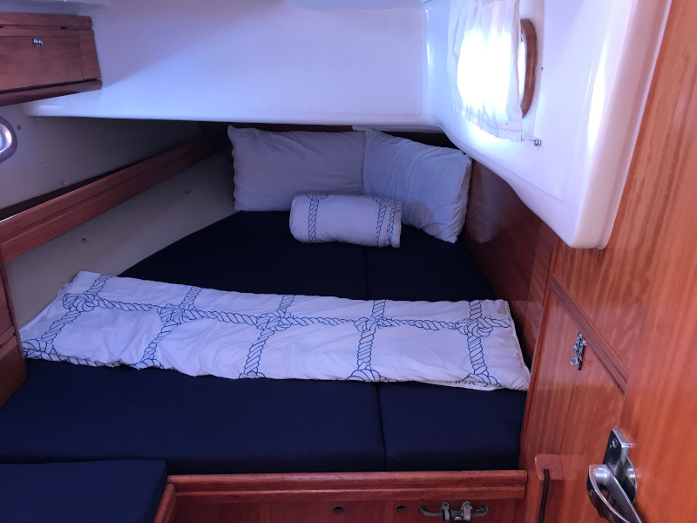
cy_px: 262
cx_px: 348
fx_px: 564
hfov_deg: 63.4
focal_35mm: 28
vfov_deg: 49.7
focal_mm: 3.99
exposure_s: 1/19
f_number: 1.8
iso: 40
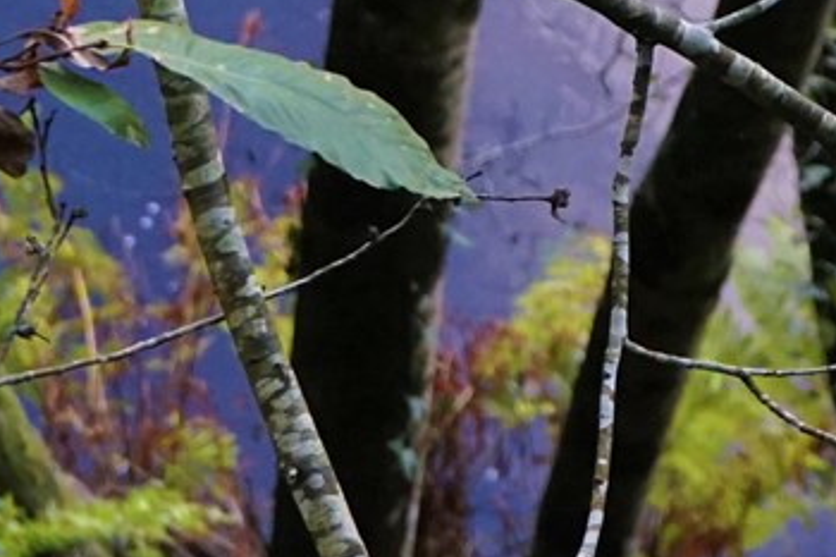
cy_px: -847
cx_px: 838
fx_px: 7427
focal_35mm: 320
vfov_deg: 4.2
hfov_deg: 6.4
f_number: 5
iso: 2000
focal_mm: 56
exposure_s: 1/160
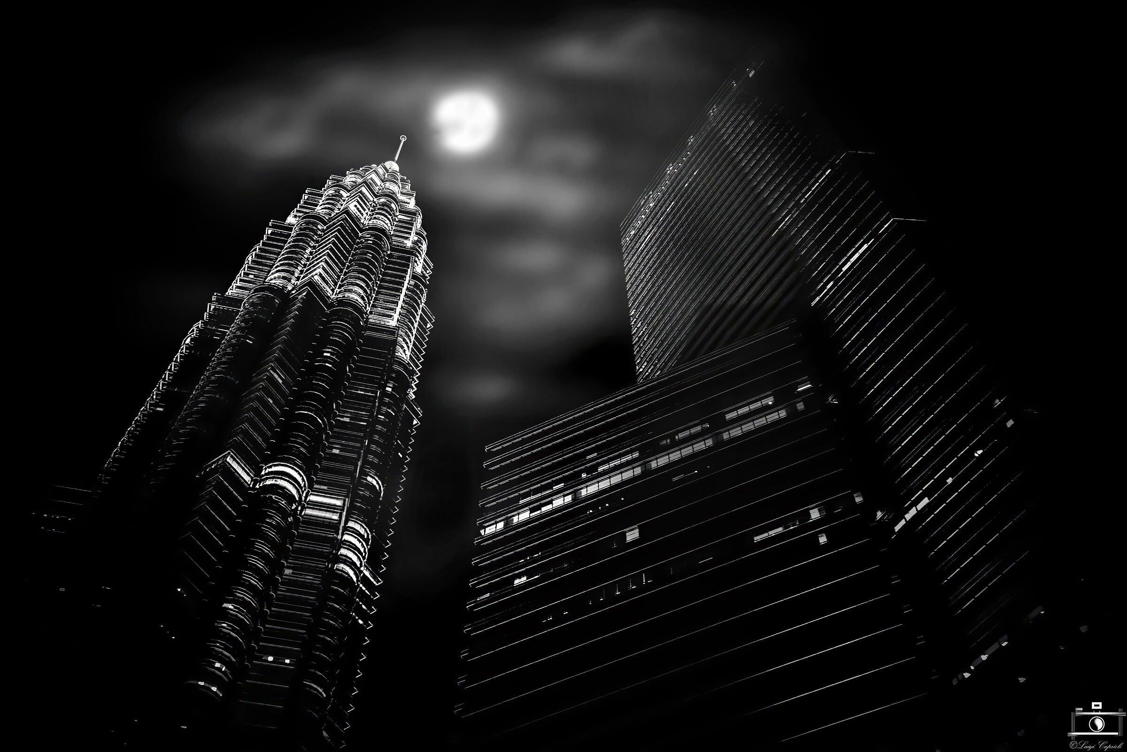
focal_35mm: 40
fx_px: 1253
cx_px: 564
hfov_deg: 48.4
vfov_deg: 33.4
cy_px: 376
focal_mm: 40
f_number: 4.5
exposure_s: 1/30
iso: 1600
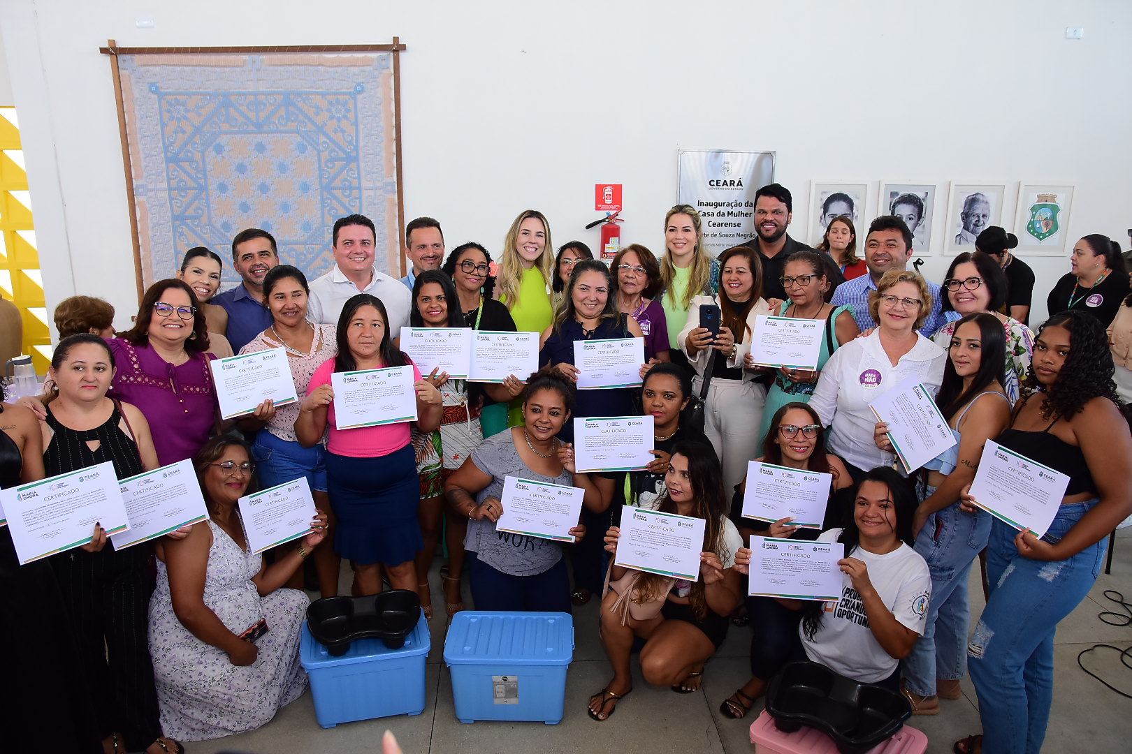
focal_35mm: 26
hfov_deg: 70.4
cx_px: 566
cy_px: 377
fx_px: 802
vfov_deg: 50.4
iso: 1000
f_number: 4.5
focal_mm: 17
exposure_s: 1/160
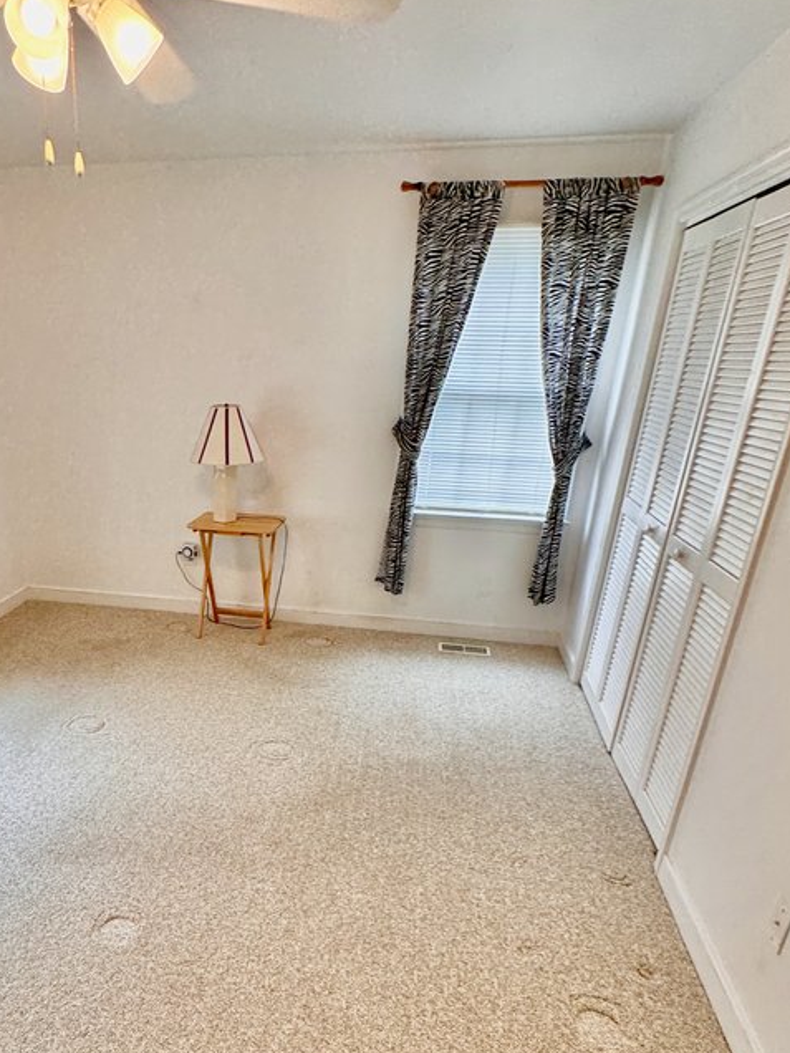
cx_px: 234
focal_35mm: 25
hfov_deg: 53.3
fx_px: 761
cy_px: 690
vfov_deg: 67.7
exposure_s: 1/120
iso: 125
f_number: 2.2
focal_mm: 2.22
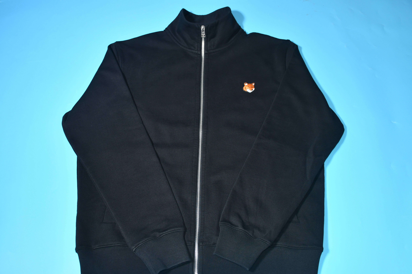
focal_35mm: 41
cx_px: 203
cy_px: 144
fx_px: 469
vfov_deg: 32.6
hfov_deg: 47.4
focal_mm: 26
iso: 280
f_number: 3.8
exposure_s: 1/125
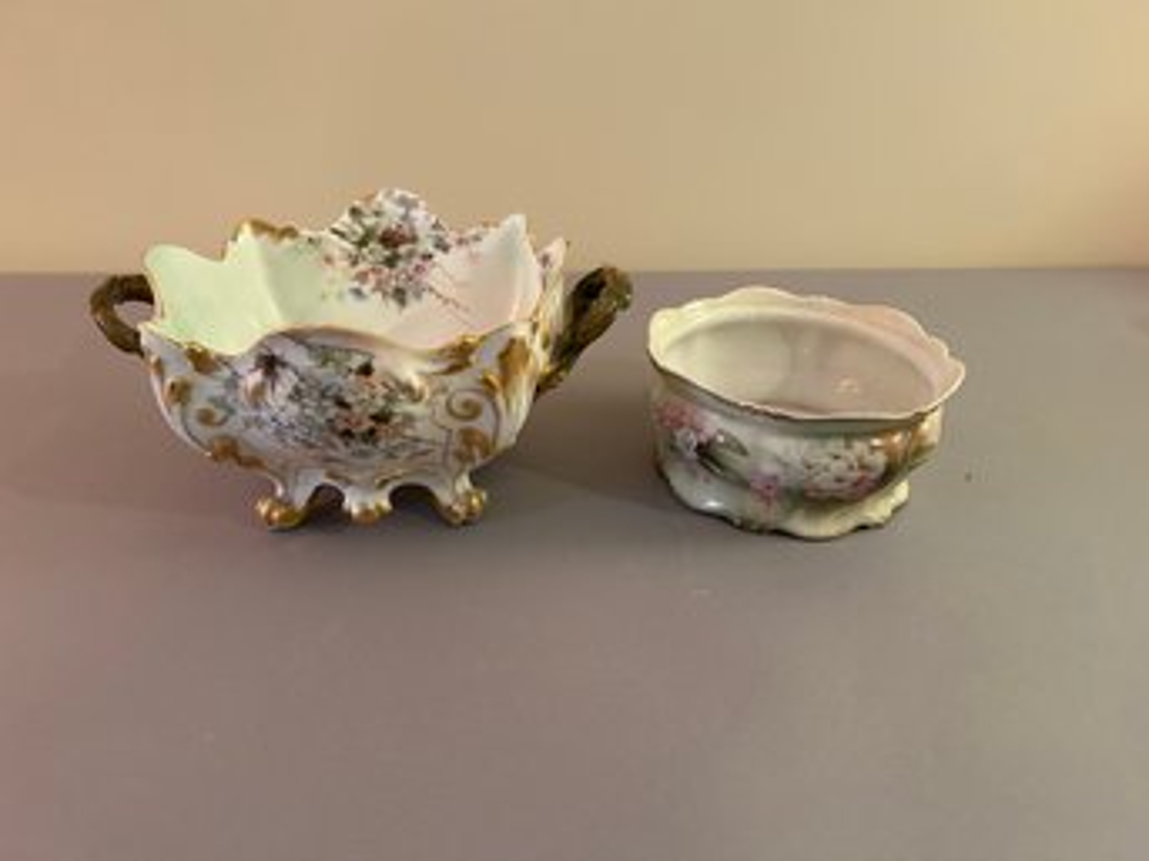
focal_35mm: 26
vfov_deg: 53.0
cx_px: 574
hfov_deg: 67.3
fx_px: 863
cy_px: 430
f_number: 1.5
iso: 320
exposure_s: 1/60
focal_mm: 5.7
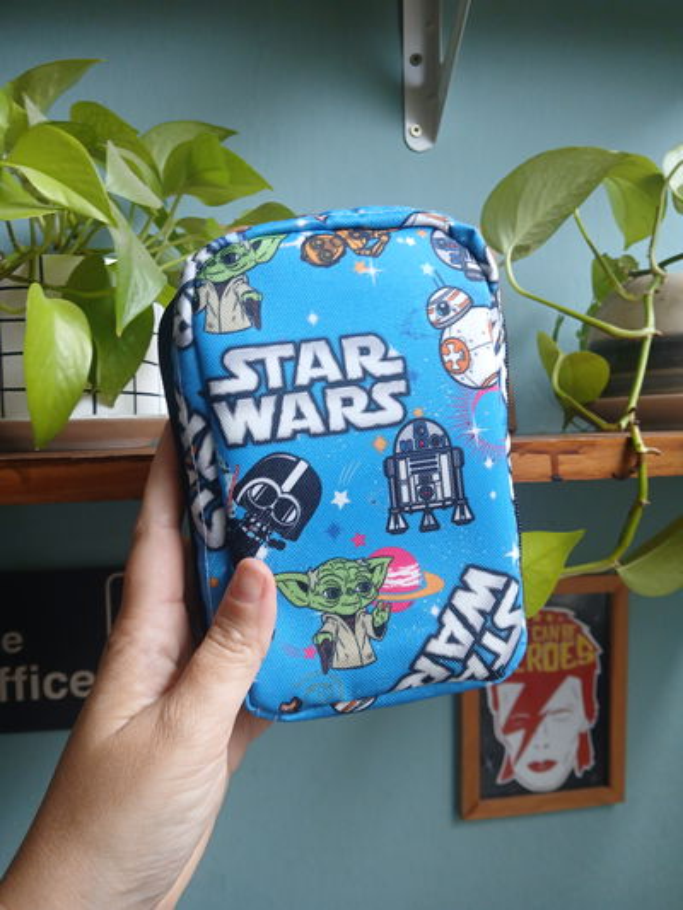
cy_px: 455
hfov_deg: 53.1
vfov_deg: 67.3
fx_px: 684
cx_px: 342
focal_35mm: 26
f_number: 1.8
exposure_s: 1/50
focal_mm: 3.98
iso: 200
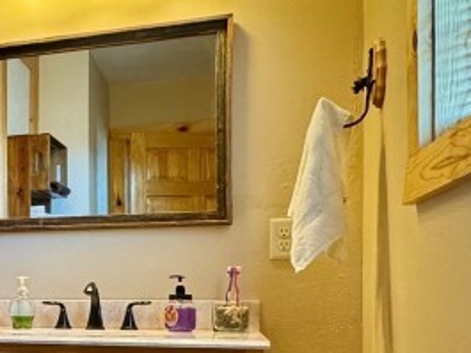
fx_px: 735
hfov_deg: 30.8
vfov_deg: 26.3
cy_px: 303
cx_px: -75
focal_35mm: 54
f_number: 2.2
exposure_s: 1/60
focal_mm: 2.22
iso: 400
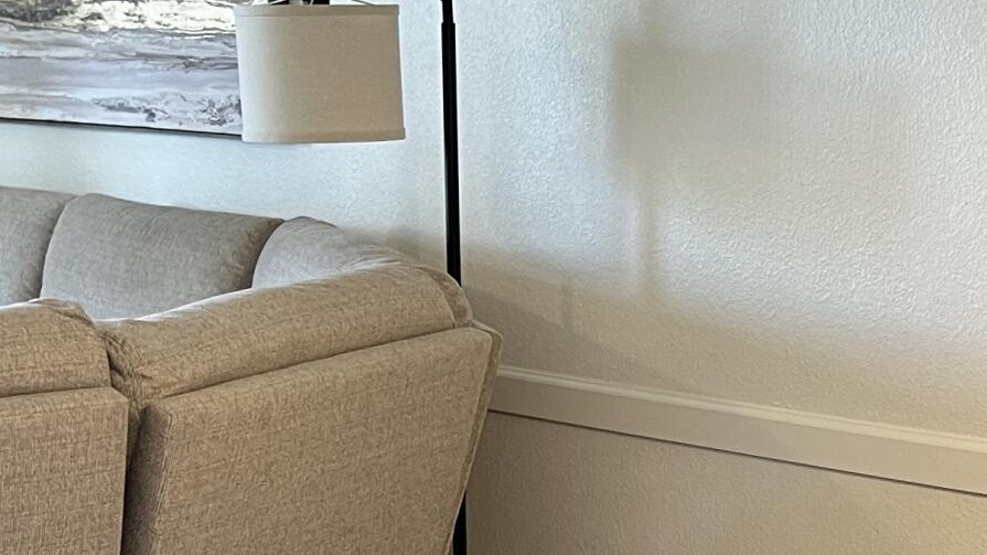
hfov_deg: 22.2
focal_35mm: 95
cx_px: 773
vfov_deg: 12.5
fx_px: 2486
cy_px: 594
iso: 160
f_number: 1.5
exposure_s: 1/60
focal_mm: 5.7
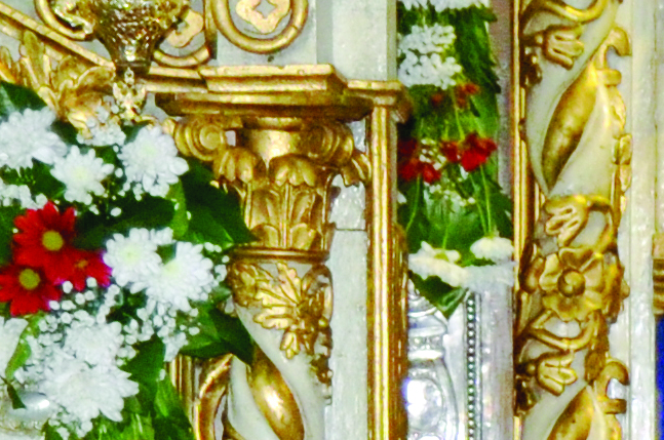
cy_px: 1107
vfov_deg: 4.8
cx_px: 1384
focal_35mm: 274
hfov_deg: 7.2
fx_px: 5045
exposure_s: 1/60
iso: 800
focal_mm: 24
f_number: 3.8
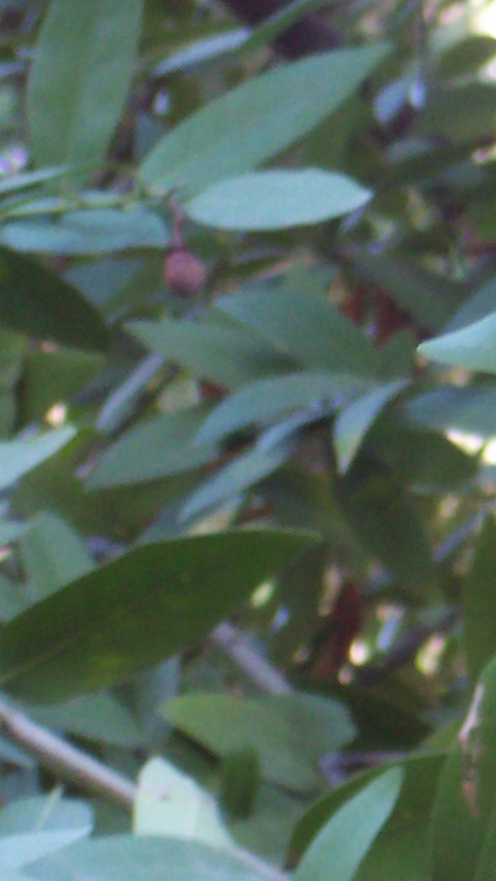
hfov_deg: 2.9
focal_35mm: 418
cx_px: 1403
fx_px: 9771
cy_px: 288
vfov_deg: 5.2
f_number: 4.8
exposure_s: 1/15
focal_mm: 24
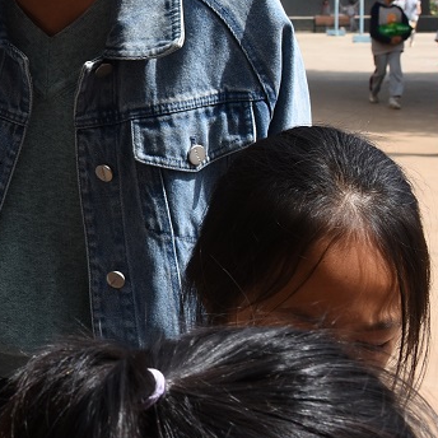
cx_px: -300
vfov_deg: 19.1
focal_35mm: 90
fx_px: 1288
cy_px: 92
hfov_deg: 16.7
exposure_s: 1/200
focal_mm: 18
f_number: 7.1
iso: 100
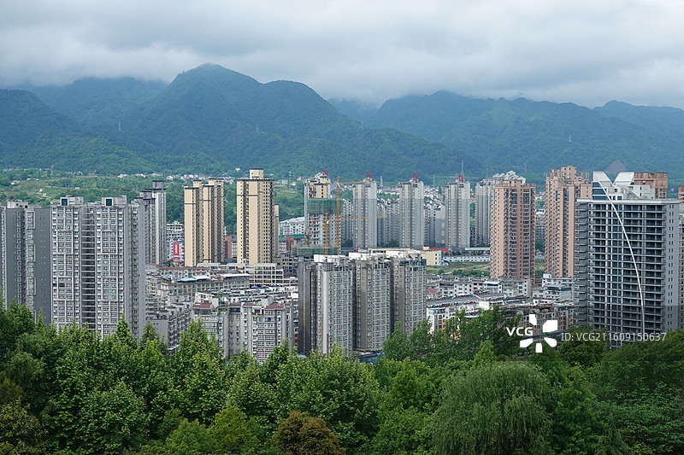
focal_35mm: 61
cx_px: 342
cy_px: 228
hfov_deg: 32.9
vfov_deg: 22.3
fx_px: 1159
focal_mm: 22.46
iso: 125
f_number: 4
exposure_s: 1/1000
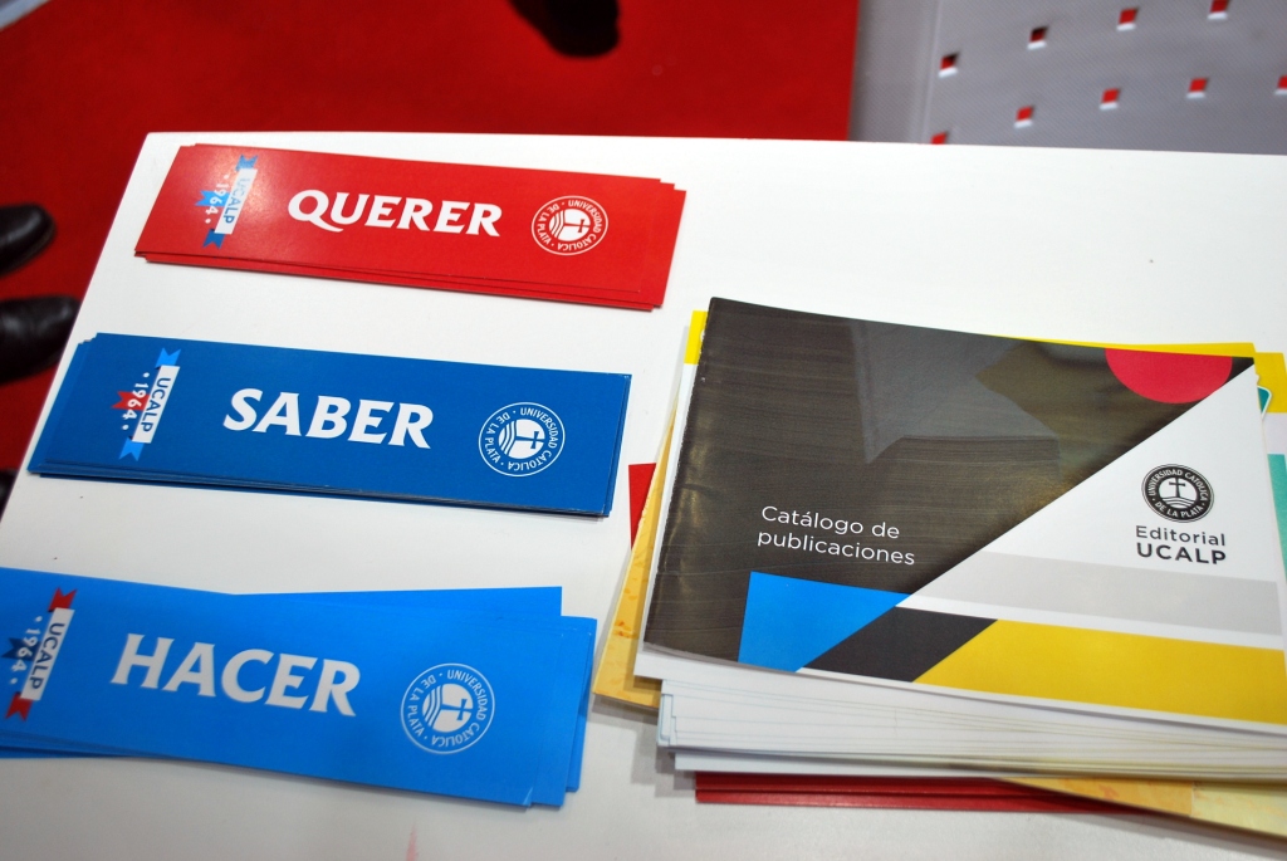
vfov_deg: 37.0
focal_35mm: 36
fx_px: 1288
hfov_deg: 53.1
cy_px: 430
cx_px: 644
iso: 200
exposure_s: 1/30
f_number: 4.2
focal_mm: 24
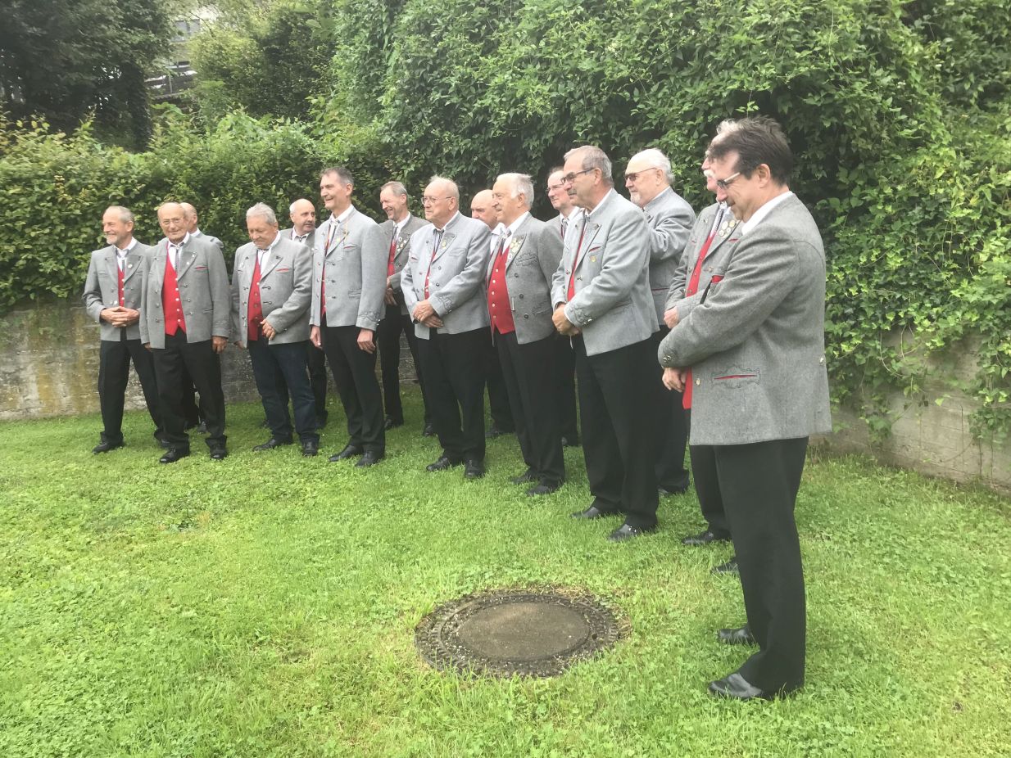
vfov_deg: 49.8
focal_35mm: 28
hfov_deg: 63.4
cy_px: 379
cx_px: 506
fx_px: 818
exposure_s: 1/314
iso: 20
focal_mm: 3.99
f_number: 1.8
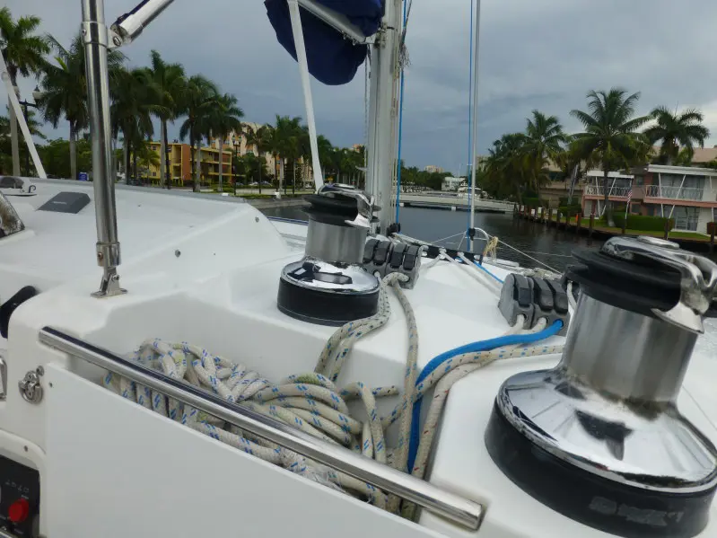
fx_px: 497
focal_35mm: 24
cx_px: 358
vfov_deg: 56.8
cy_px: 269
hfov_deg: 71.6
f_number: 4
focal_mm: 4.3
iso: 100
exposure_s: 1/640
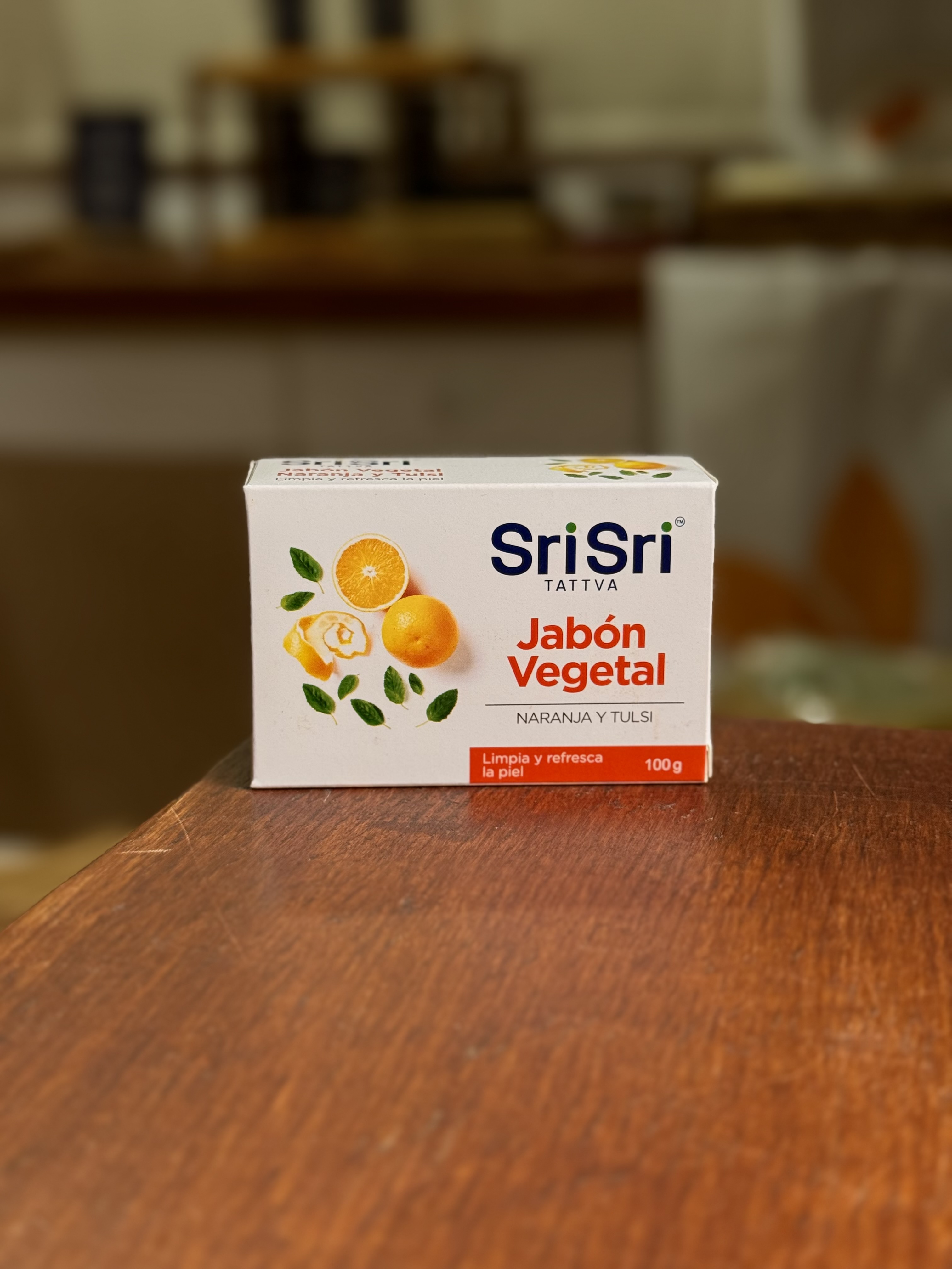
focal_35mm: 48
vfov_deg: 39.7
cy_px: 634
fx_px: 1760
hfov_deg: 30.3
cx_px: 476
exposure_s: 1/50
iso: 50
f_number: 1.78
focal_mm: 6.76
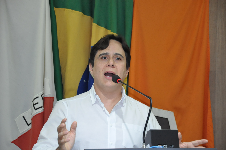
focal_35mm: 120
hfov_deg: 17.1
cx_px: 113
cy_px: 75
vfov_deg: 11.4
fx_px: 752
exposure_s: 1/160
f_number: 5.3
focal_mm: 80
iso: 2000
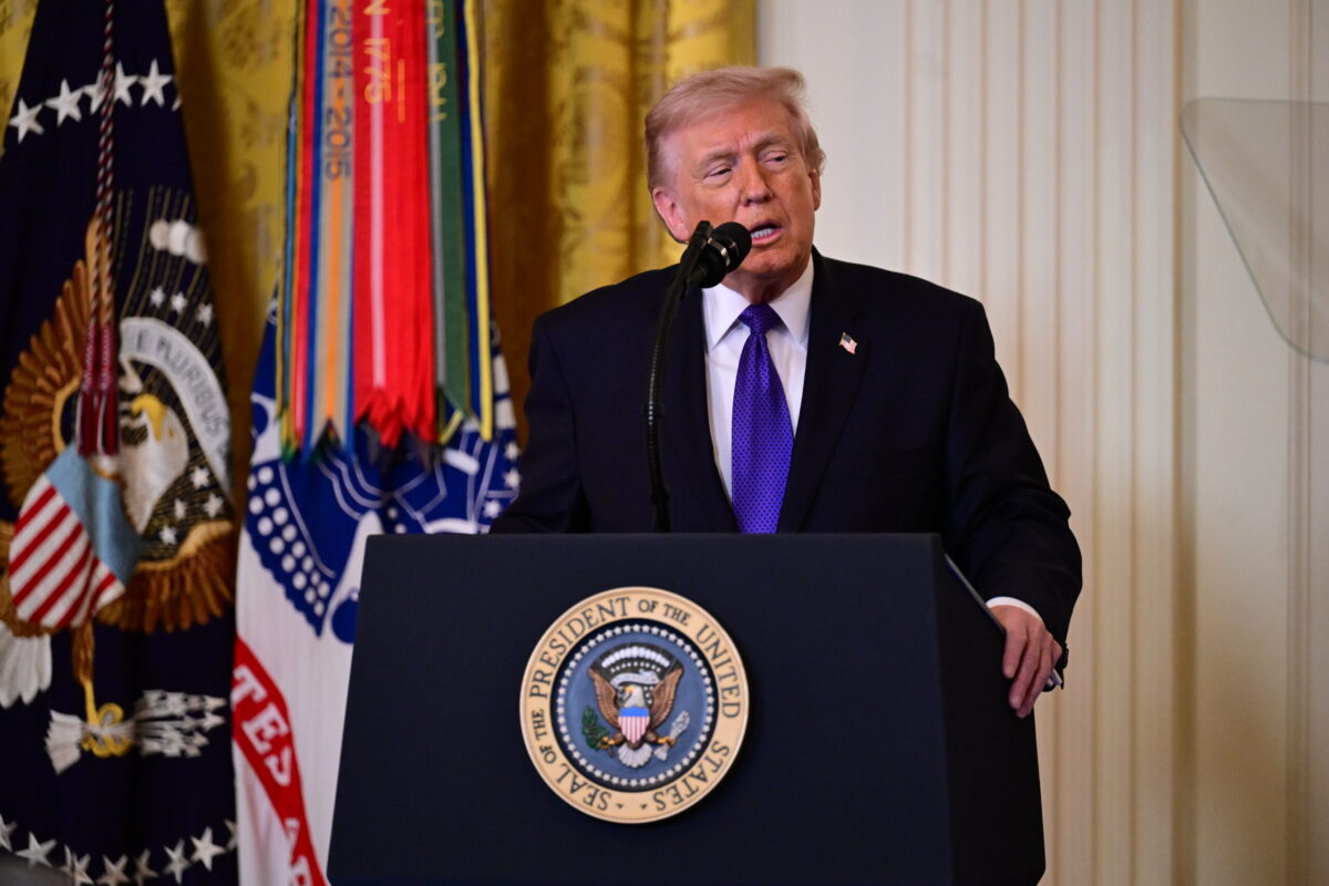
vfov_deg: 8.1
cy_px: 443
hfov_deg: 12.1
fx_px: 6275
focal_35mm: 170
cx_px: 664
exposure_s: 1/320
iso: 5000
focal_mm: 170
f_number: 2.8
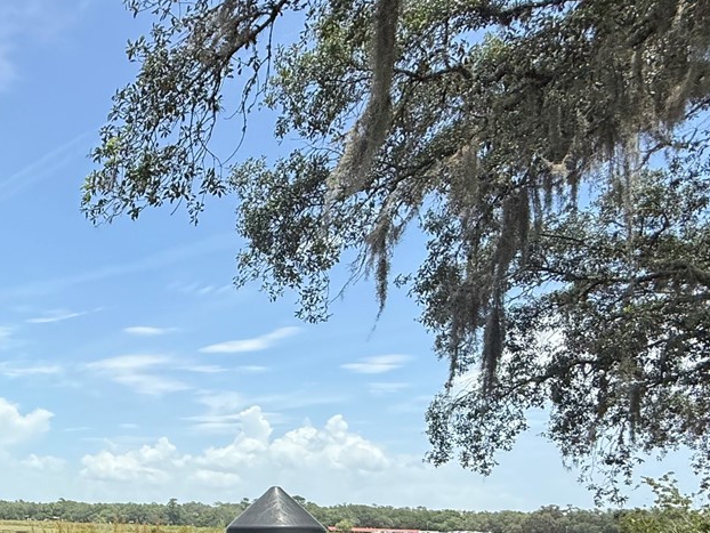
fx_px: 739
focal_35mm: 36
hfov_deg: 43.6
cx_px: -7
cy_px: 495
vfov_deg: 36.8
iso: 50
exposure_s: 1/1901
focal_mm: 2.22
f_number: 2.2
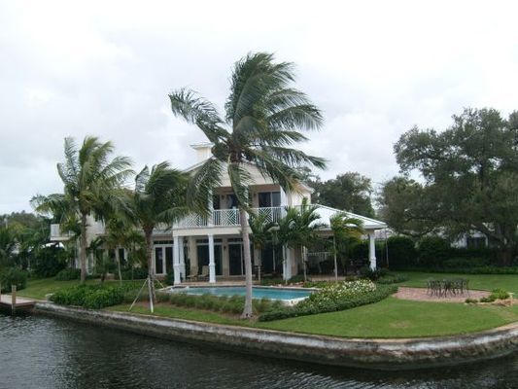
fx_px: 524
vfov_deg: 40.7
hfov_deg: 52.6
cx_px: 259
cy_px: 194
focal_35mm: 35
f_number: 7.1
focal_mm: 5.8
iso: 80
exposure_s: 1/180
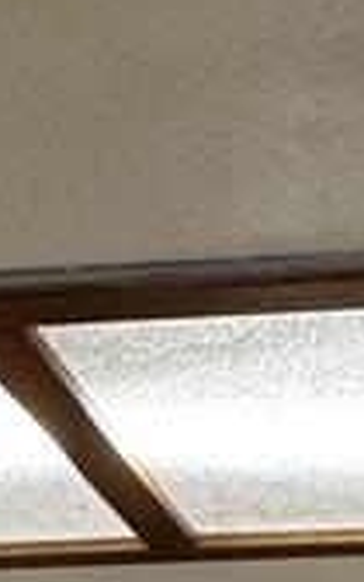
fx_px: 1682
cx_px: 378
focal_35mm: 106
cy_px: 1202
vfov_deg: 15.3
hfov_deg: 12.2
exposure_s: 1/120
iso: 160
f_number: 2.2
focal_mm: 2.22
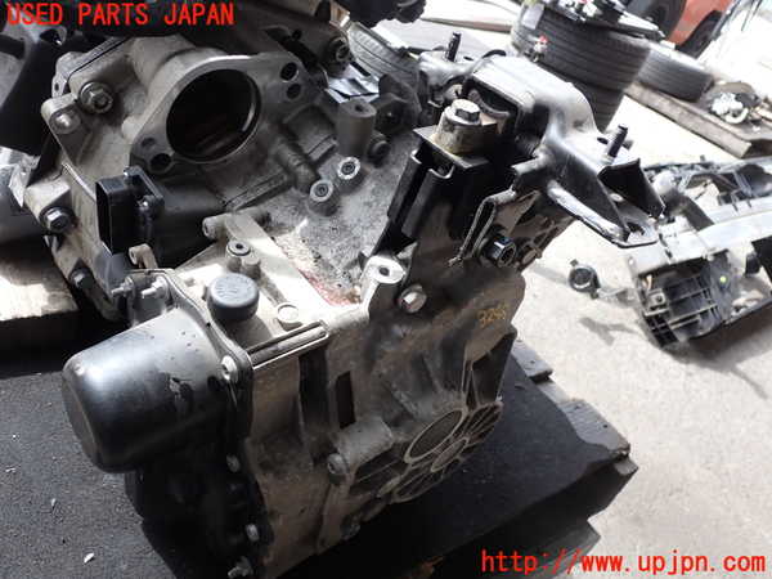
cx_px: 386
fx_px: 669
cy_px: 290
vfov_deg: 46.8
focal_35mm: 30
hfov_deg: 60.0
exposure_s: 1/200
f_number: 3.2
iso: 100
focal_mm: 5.4
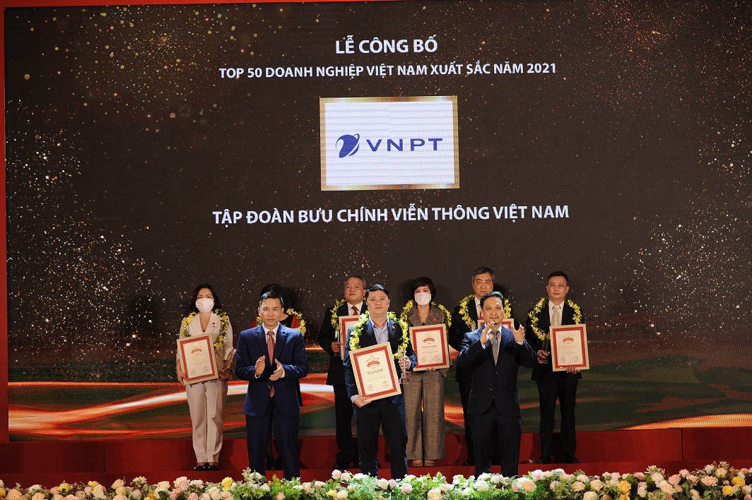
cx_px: 376
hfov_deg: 24.8
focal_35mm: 82
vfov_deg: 16.6
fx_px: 1712
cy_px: 250
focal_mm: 82
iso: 800
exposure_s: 1/250
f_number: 3.5
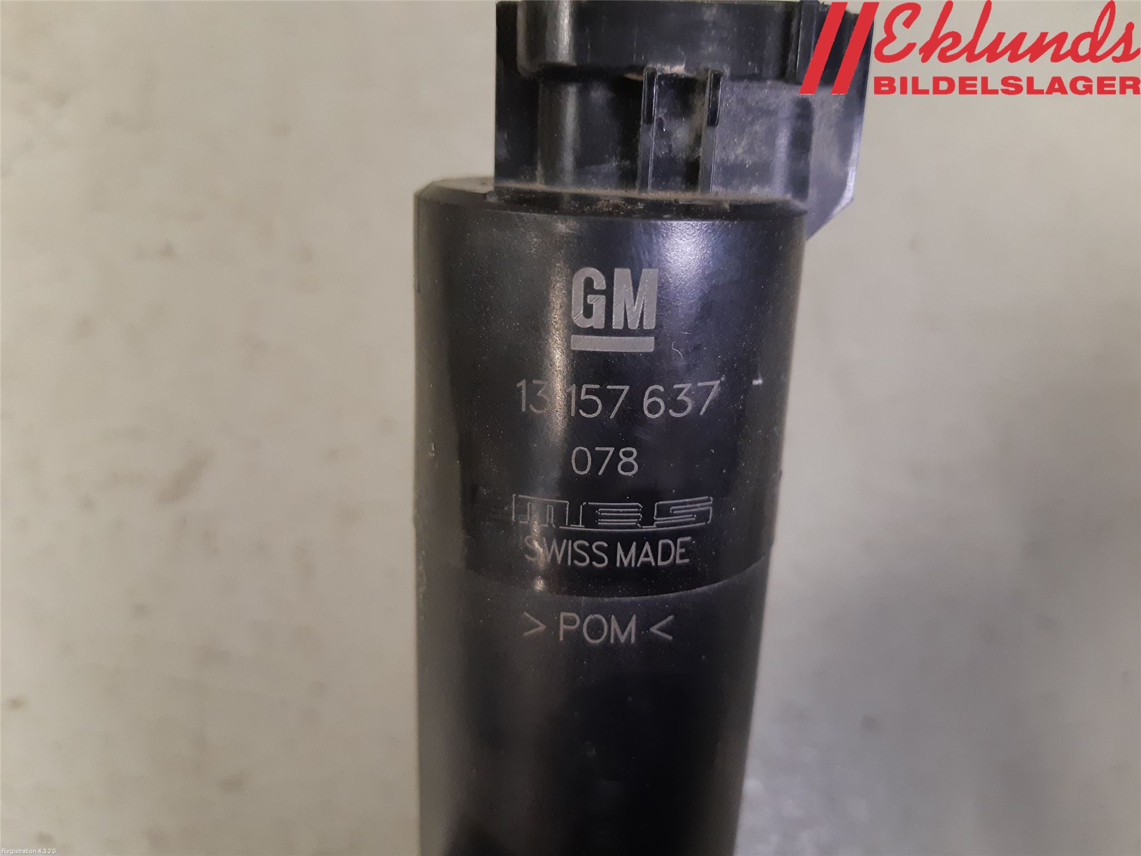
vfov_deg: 53.1
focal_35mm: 26
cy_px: 428
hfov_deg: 67.3
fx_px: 857
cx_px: 570
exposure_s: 1/50
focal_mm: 3.93
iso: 250
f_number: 1.7
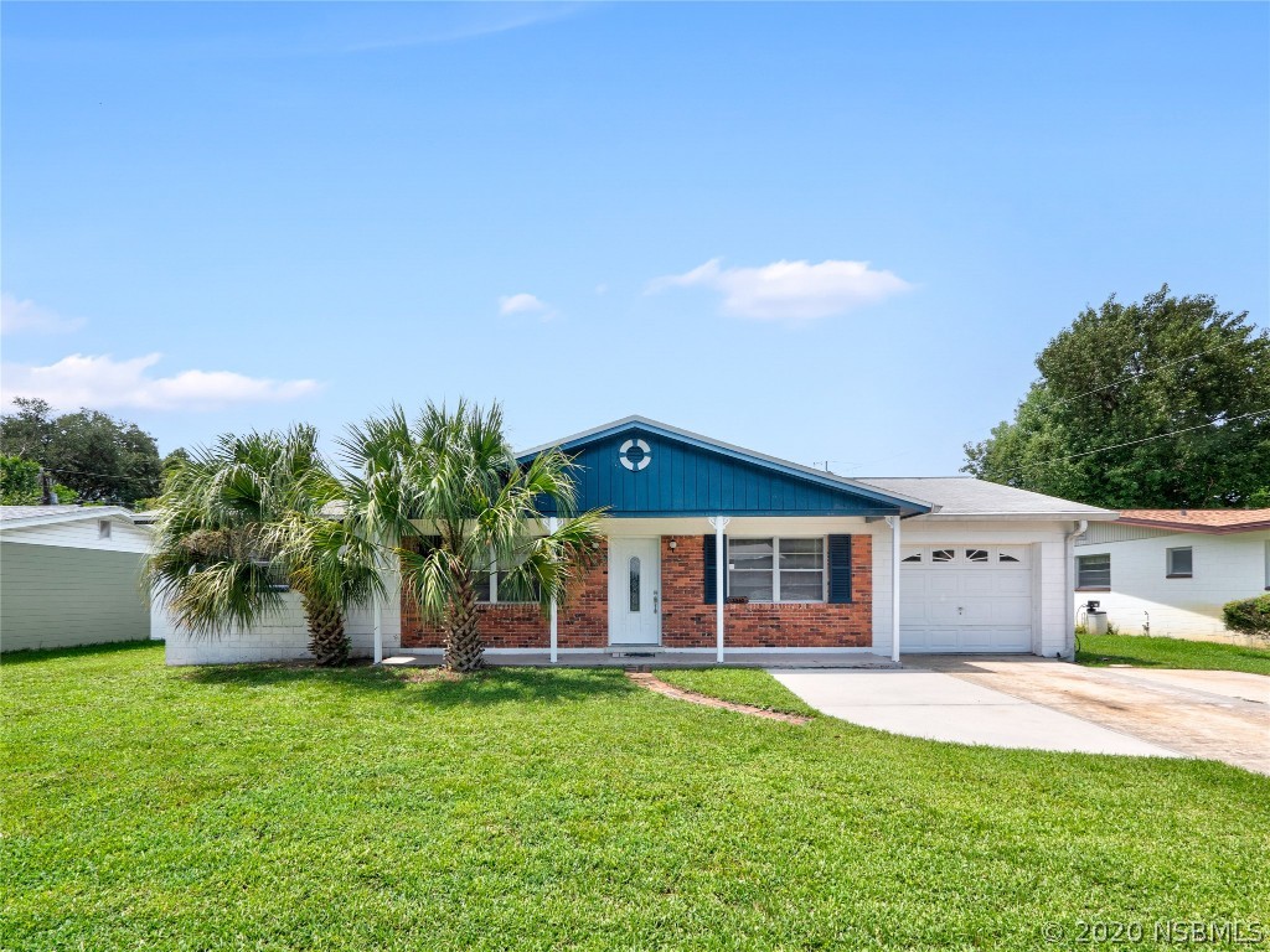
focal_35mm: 14
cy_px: 476
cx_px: 635
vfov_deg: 85.7
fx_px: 514
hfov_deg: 102.1
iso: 200
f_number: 8
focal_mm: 7
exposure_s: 1/500
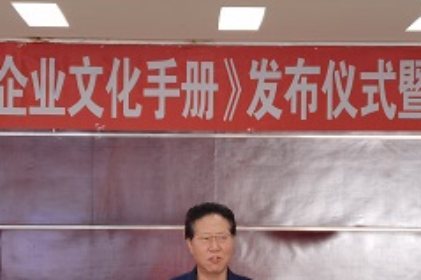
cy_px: 200
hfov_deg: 15.4
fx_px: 1554
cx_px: 222
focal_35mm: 133
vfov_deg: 10.3
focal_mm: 6.71
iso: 100
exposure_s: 1/100
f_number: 1.9
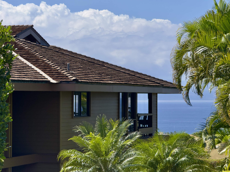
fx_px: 797
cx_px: 115
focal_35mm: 120
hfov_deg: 16.4
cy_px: 86
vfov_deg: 12.3
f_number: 2.8
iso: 50
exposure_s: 1/1395
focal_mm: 15.66
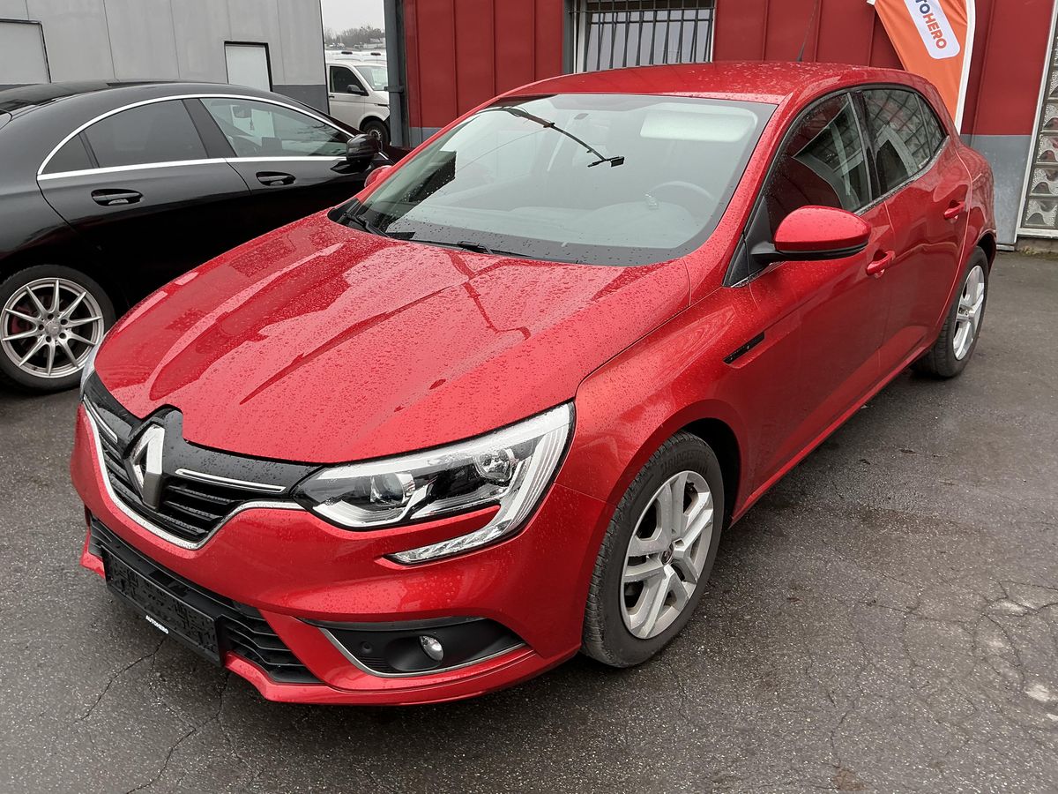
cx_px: 529
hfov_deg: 63.4
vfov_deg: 49.7
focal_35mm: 28
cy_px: 397
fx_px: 856
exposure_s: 1/122
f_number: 1.8
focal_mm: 3
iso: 25
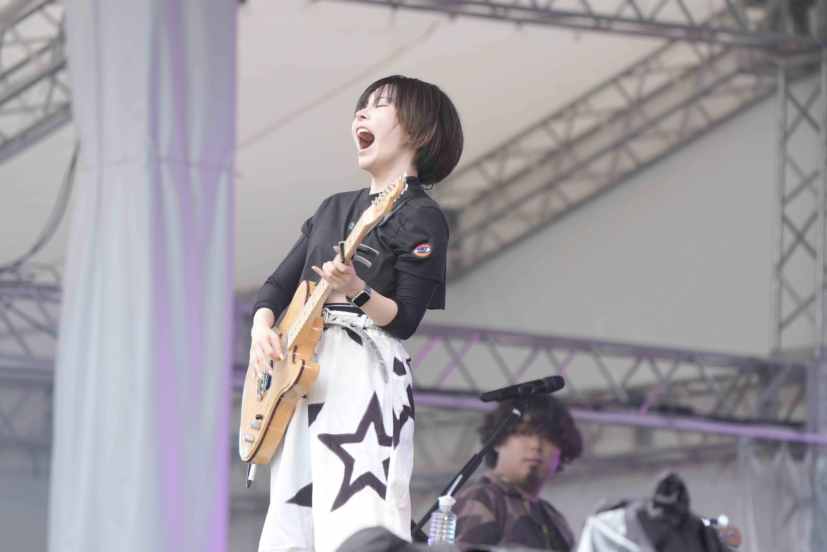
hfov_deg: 5.8
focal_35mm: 356
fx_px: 8177
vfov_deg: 3.9
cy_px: 276
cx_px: 414
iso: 1000
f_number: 6.3
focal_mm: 356
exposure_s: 1/500
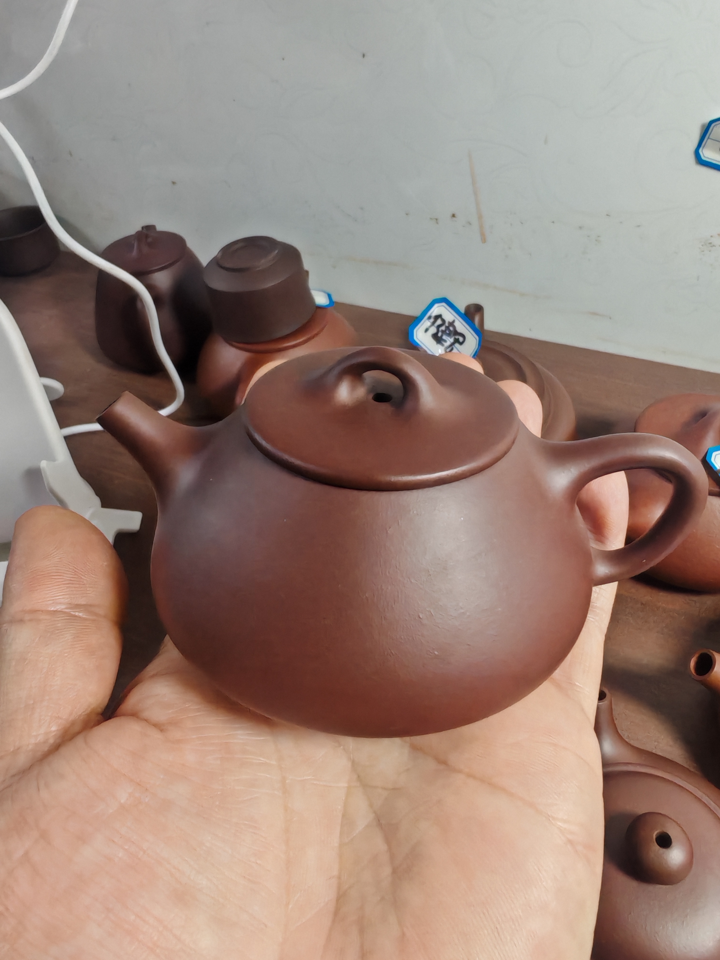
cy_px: 480
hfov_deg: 51.4
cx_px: 360
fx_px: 749
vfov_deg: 65.3
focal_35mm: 27
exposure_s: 1/100
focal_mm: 1.96
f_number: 2.2
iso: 320
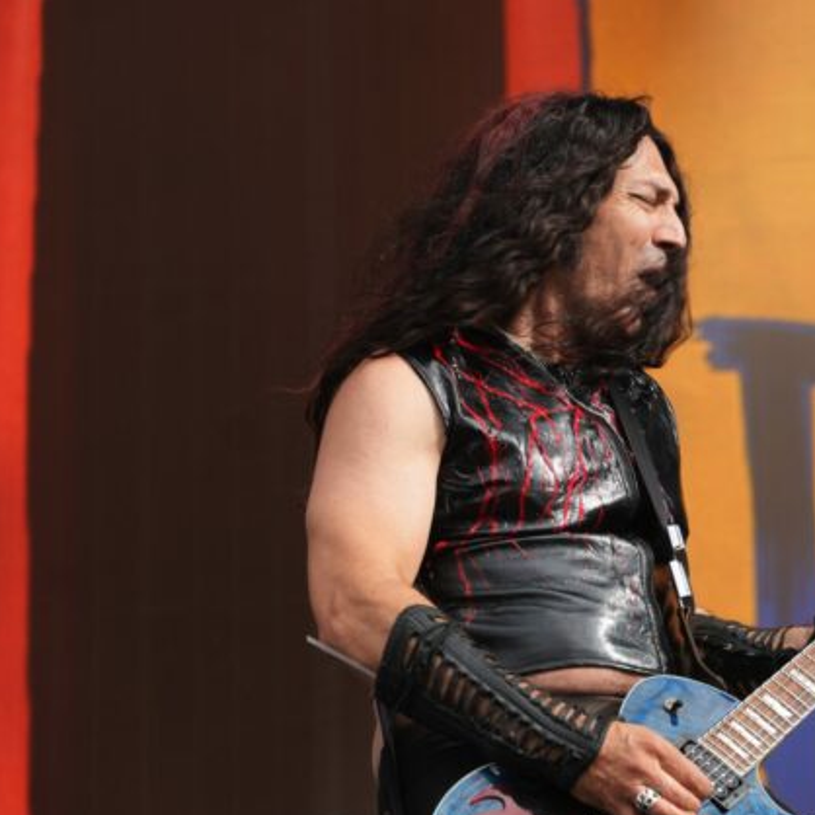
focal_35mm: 220
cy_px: 435
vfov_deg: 8.0
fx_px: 5860
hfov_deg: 7.9
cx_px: 739
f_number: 5.6
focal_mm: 94
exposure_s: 1/200
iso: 100
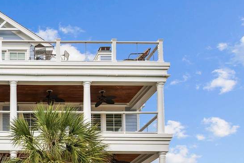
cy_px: 184
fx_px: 413
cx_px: -4
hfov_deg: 30.4
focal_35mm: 61
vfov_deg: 21.0
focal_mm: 26
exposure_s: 1/200
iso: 100
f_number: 4.5
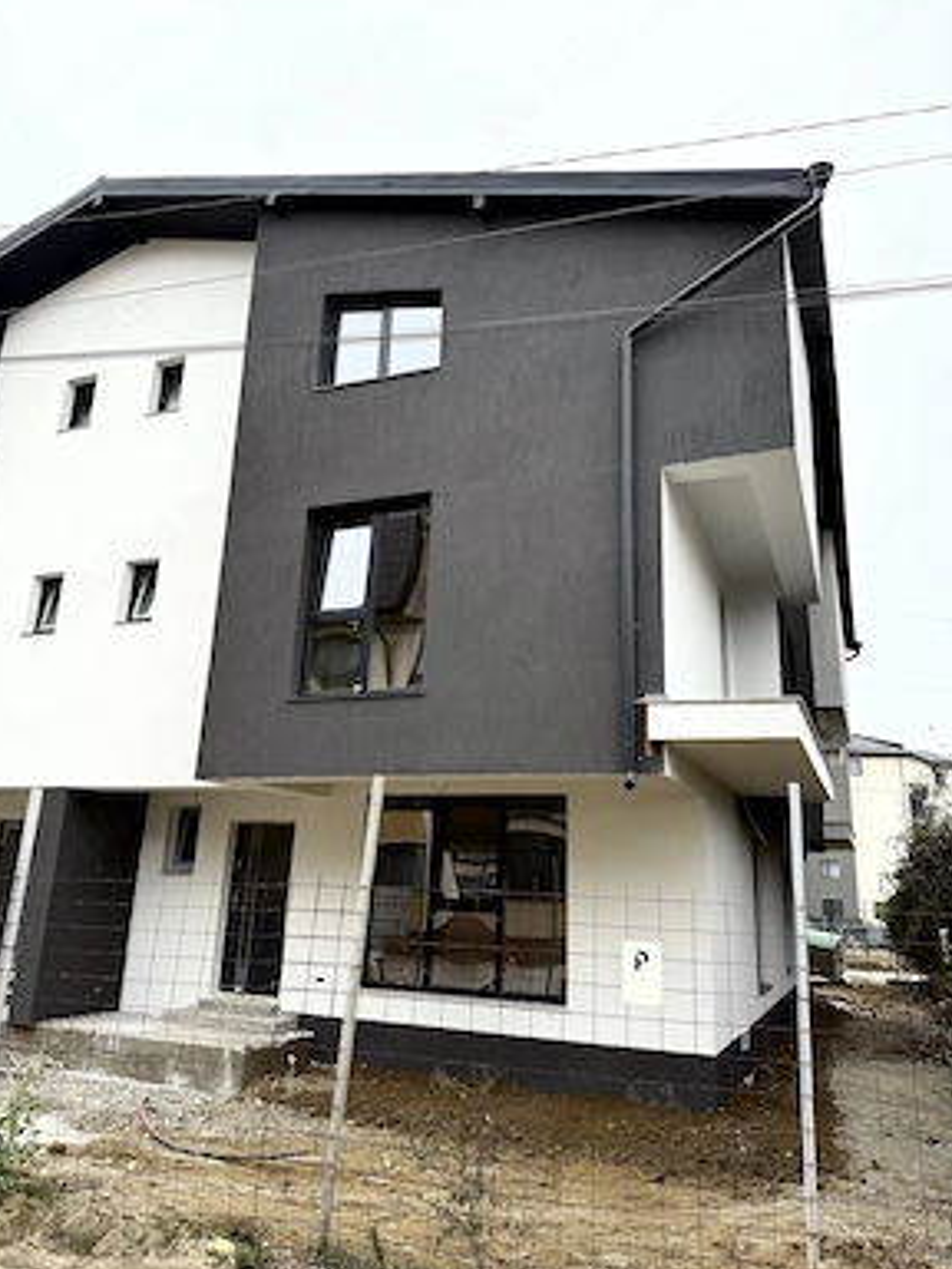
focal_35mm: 25
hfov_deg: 54.9
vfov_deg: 69.4
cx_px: 473
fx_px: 917
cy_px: 618
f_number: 1.78
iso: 100
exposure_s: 1/504
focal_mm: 6.76
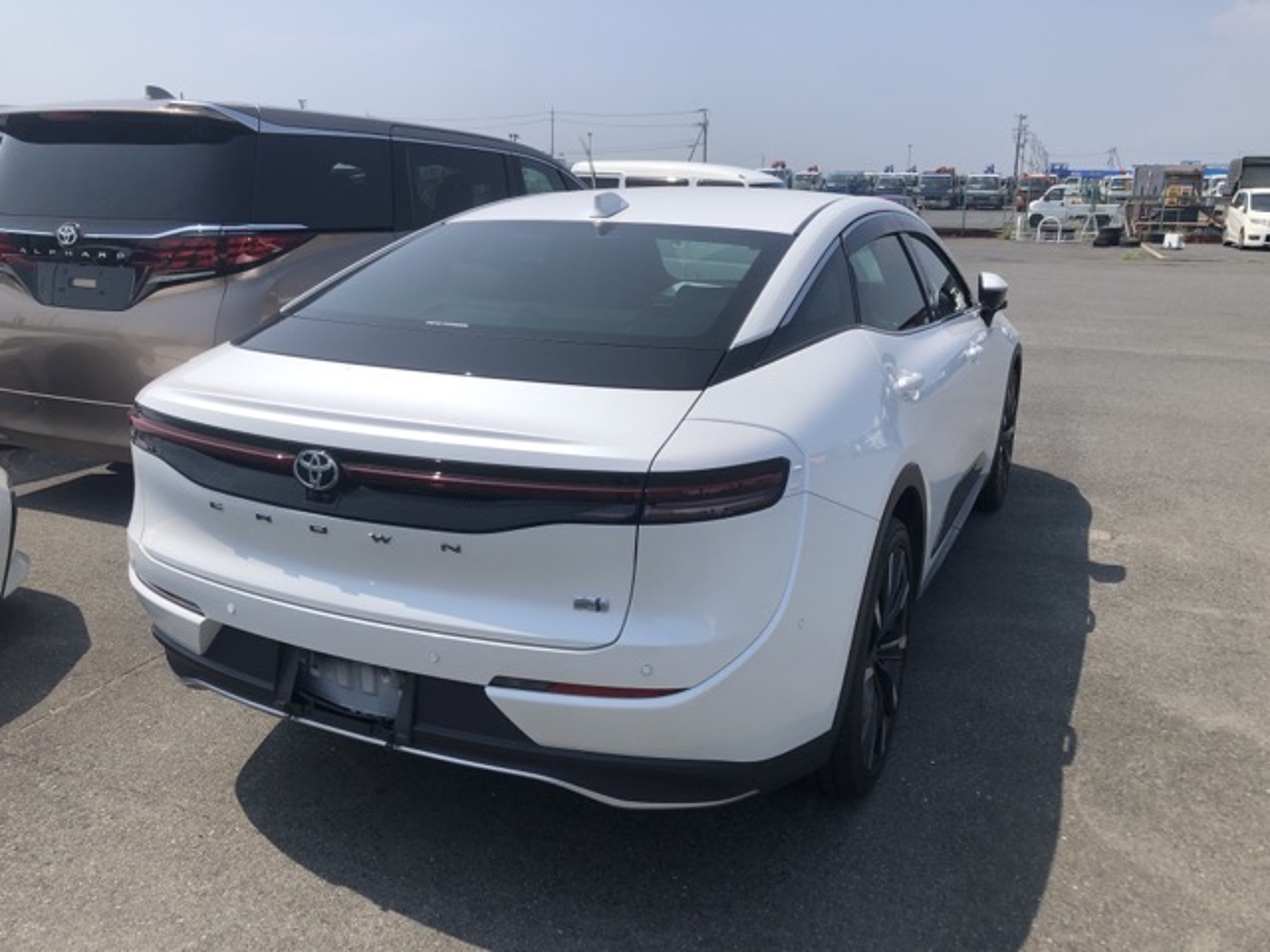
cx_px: 635
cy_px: 476
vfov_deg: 49.7
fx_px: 1027
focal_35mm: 28
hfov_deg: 63.4
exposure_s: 1/2825
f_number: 1.8
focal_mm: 3.99
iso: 20
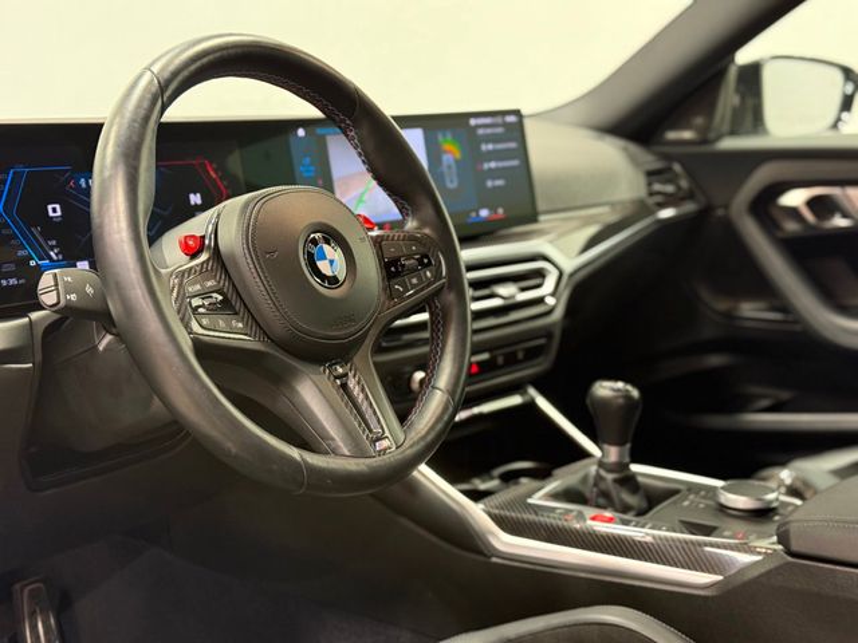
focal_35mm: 48
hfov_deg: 39.7
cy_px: 322
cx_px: 429
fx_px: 1190
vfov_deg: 30.3
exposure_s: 1/60
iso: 250
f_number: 1.78
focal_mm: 6.76
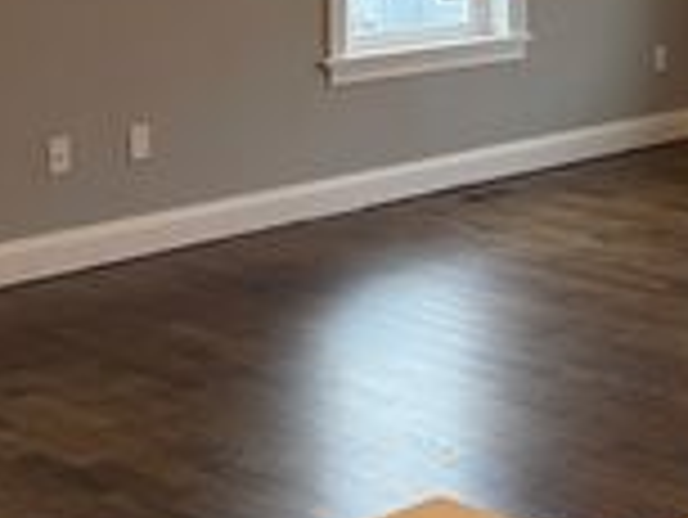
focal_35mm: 93
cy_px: -74
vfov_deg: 15.4
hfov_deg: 20.8
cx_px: 571
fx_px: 1850
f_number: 1.78
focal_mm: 6.76
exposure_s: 1/232
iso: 125
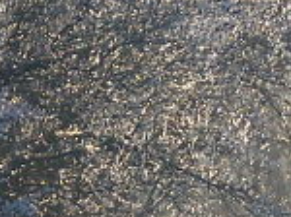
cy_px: 122
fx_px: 5581
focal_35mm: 665
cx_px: 493
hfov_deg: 3.0
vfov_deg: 2.2
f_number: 5.2
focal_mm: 18.6
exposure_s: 1/92.5
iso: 64
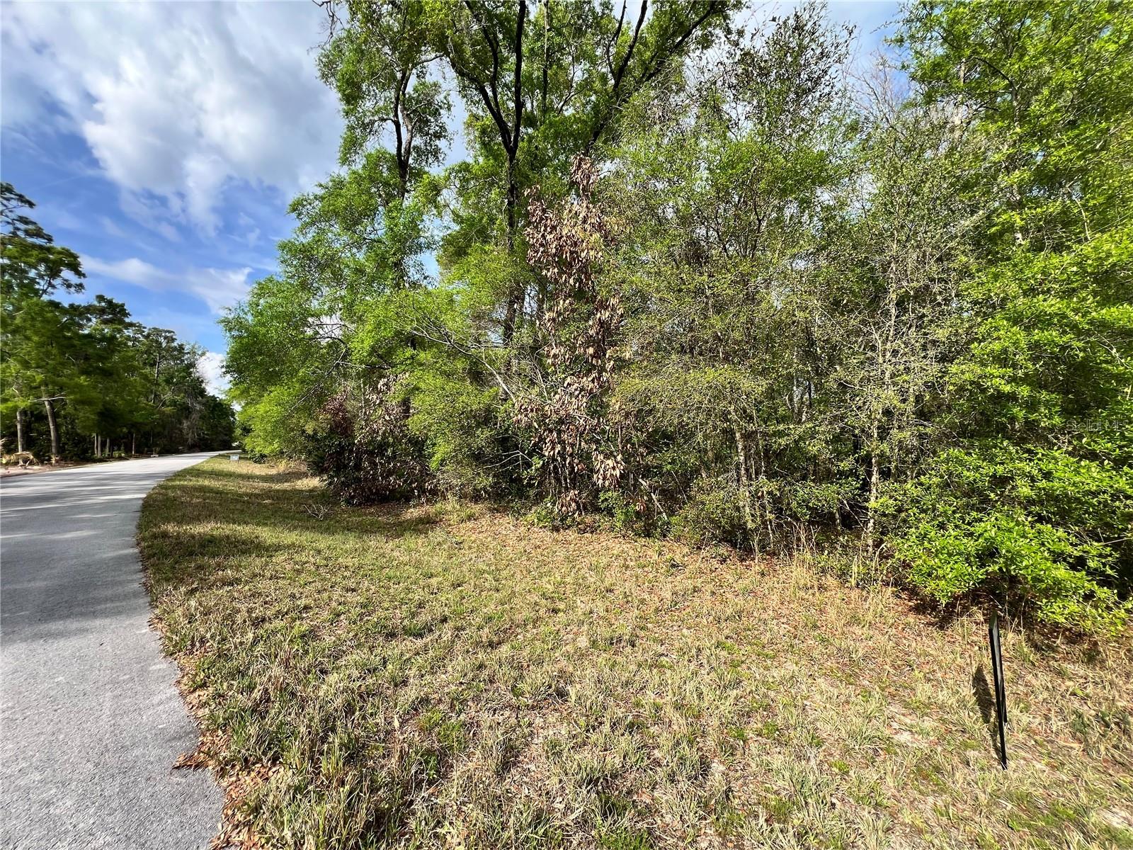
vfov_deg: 89.9
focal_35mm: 13
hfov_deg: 106.2
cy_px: 425
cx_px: 566
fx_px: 425
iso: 32
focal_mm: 1.57
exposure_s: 1/669
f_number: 1.8
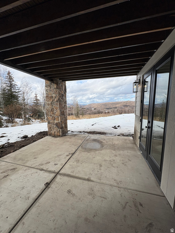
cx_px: 88
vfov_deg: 102.1
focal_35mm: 14
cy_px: 116
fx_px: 94
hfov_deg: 85.7
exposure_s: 1/1420
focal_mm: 2.22
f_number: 2.2
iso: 40
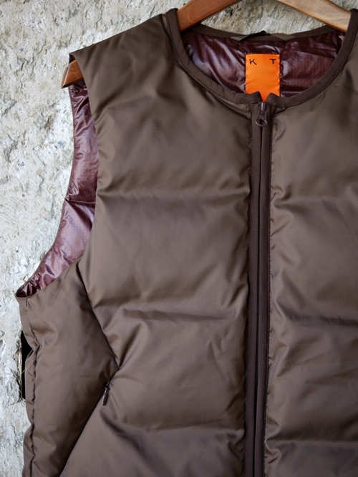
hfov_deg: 29.1
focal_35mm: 50
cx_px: 179
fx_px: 689
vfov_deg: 38.2
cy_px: 238
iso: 200
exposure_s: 1/100
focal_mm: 25
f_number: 1.4
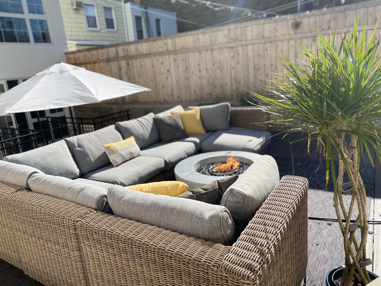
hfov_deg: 67.3
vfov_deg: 53.1
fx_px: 286
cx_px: 190
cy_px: 143
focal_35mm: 26
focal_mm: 4.25
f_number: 1.8
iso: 32
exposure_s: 1/2625
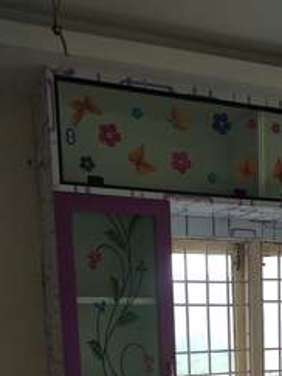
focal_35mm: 57
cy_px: 411
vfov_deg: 30.4
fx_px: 620
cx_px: 265
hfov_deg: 24.7
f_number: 2.2
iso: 125
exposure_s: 1/50
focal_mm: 3.81
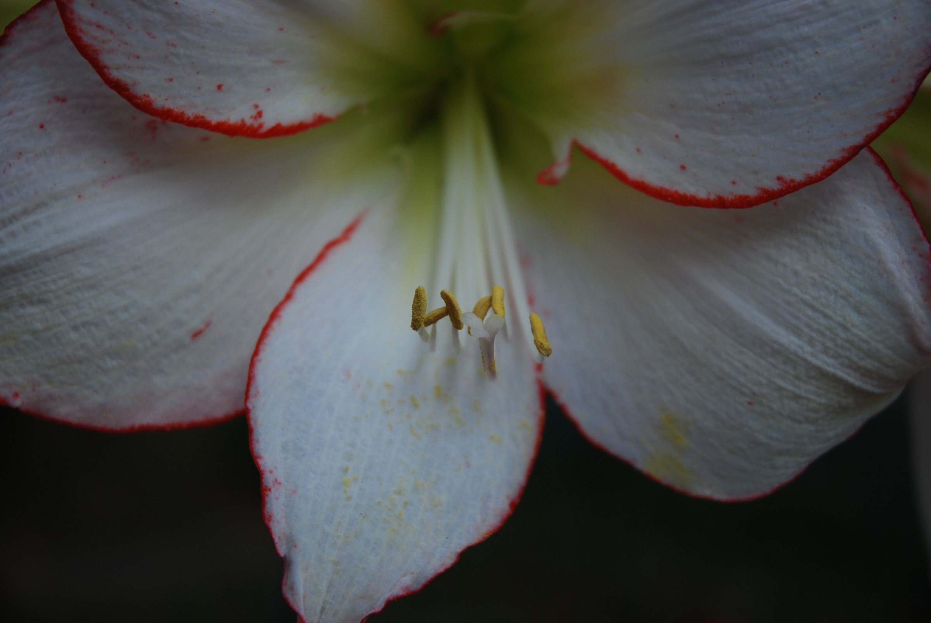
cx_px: 466
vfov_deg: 13.1
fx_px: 2718
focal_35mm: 105
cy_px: 312
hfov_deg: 19.4
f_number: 4.5
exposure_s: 1/1000
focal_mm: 70
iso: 125
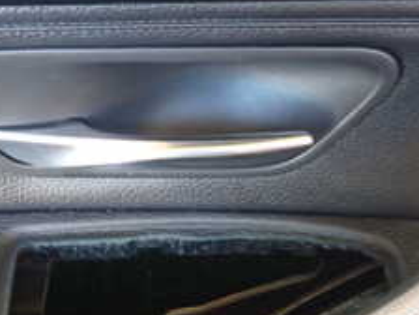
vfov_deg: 21.9
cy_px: 114
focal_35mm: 67
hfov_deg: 28.6
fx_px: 811
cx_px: 309
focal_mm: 4.5
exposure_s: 1/30
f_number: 2
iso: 500
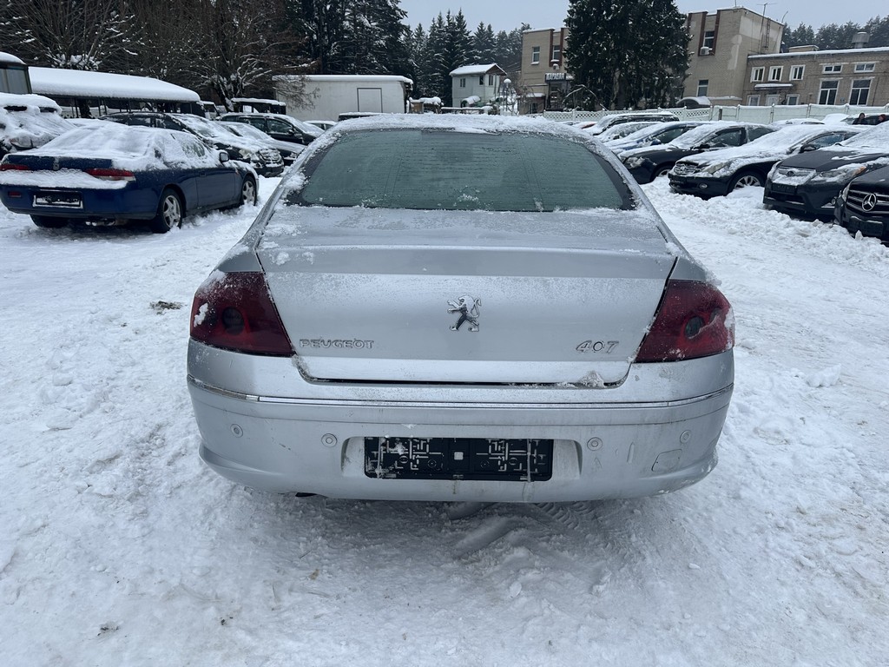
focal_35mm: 24
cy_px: 334
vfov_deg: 56.8
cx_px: 444
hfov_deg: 71.6
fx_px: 616
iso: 80
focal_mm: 6.86
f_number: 1.78
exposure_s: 1/1495
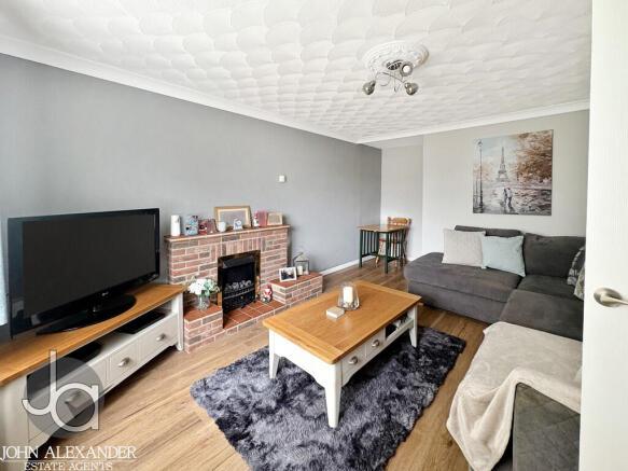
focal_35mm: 14
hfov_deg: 102.1
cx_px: 314
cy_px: 236
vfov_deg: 85.7
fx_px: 254
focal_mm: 2.22
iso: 400
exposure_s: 1/60
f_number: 2.2
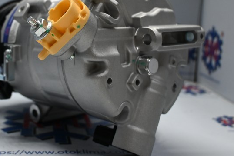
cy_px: 43
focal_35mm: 56
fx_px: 362
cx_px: 78
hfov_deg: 35.4
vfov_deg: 24.1
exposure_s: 1/125
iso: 800
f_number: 4.2
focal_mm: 25
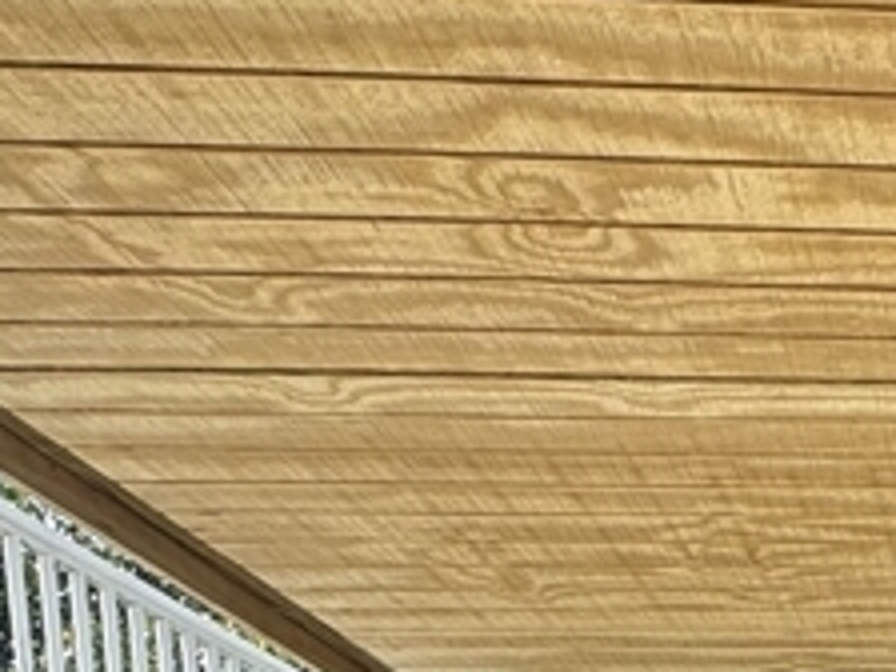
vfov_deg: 17.1
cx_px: 1232
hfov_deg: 25.2
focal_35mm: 64
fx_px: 1657
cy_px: 1324
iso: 40
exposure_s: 1/399
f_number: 2.2
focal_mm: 2.22
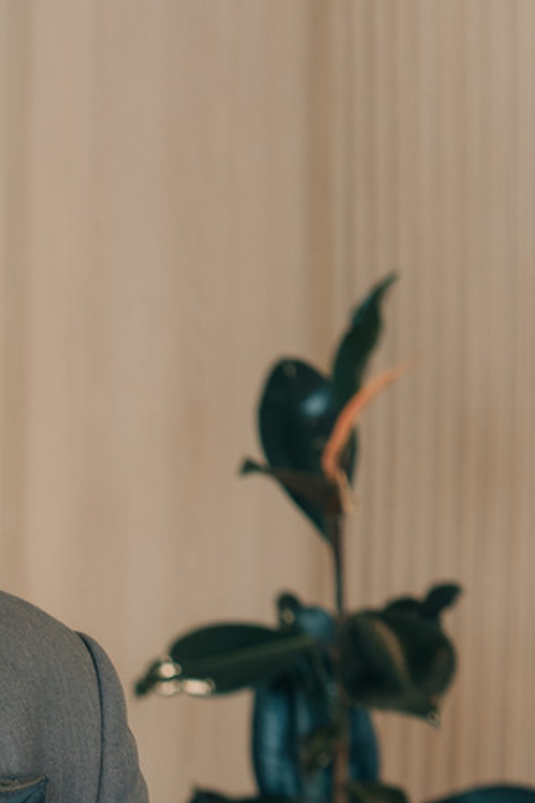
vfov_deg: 13.1
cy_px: 1115
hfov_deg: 8.9
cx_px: -340
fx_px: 3346
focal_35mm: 150
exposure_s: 1/100
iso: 125
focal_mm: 30
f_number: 2.8
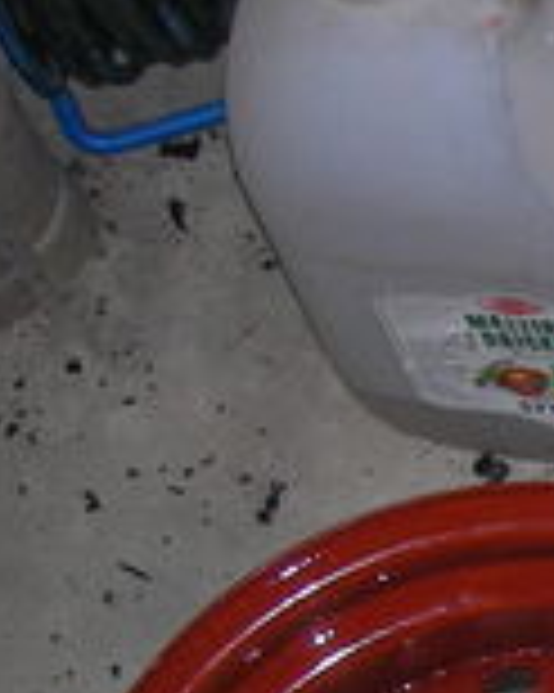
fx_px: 3159
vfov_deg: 12.2
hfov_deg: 9.2
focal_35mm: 154
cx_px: 1203
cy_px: 891
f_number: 3.3
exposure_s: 1/30
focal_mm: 6.3
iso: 50
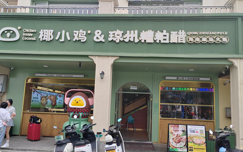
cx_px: 122
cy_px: 88
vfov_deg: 43.0
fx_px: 192
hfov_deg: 64.6
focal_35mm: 29
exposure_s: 1/500
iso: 100
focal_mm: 5.52
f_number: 1.9
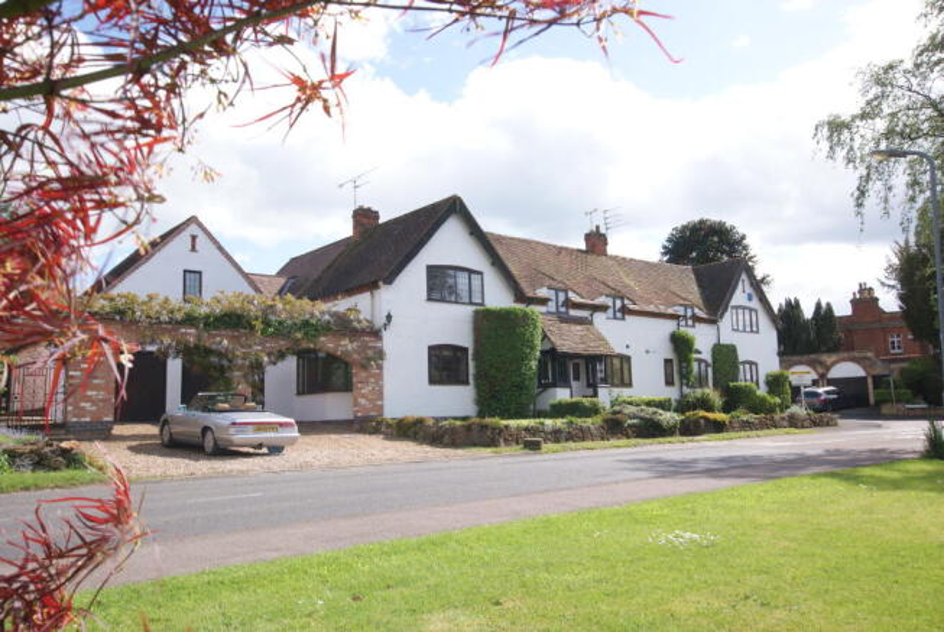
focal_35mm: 30
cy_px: 316
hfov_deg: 61.9
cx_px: 472
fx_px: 788
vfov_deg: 43.7
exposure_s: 1/50
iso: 100
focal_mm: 20
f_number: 10
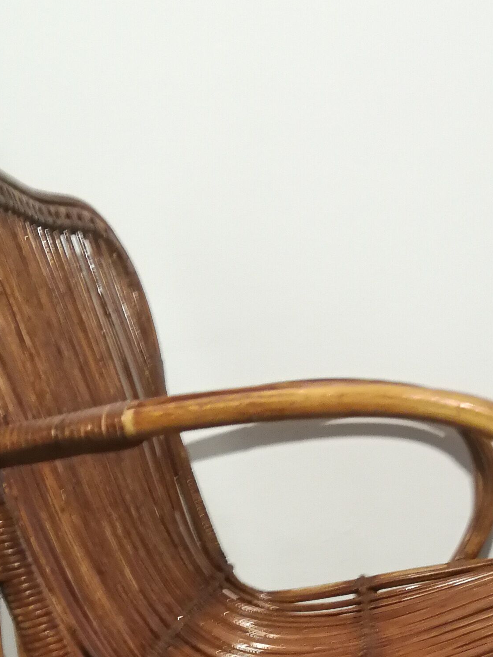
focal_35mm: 72
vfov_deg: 25.6
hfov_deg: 20.3
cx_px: 356
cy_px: 672
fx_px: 1367
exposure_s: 1/33.3
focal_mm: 3.95
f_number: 2.2
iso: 200
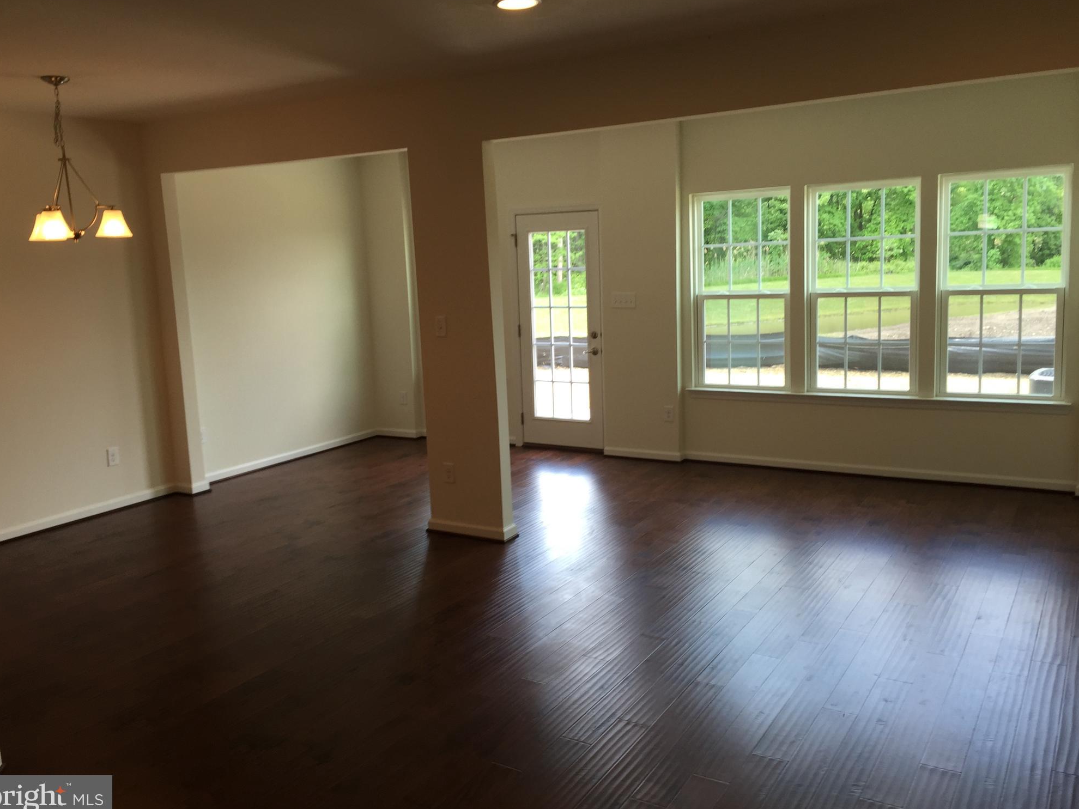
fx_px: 935
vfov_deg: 46.8
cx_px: 534
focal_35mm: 30
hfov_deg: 60.0
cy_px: 402
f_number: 2.2
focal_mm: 4.15
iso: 32
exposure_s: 1/60
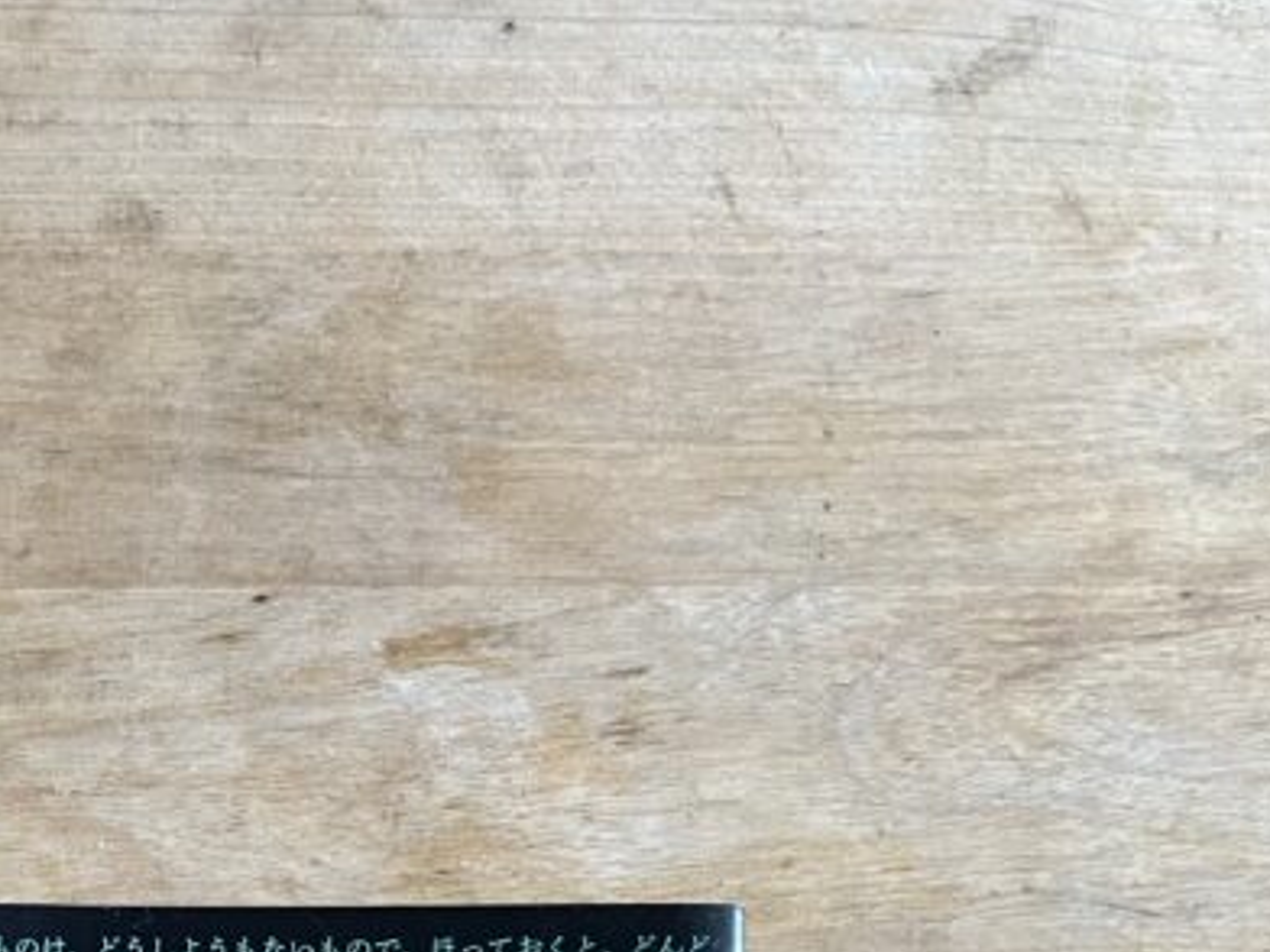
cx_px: -214
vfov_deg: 20.5
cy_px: 1082
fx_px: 2495
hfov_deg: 25.8
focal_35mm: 68
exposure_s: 1/60
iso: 160
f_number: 1.6
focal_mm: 5.1
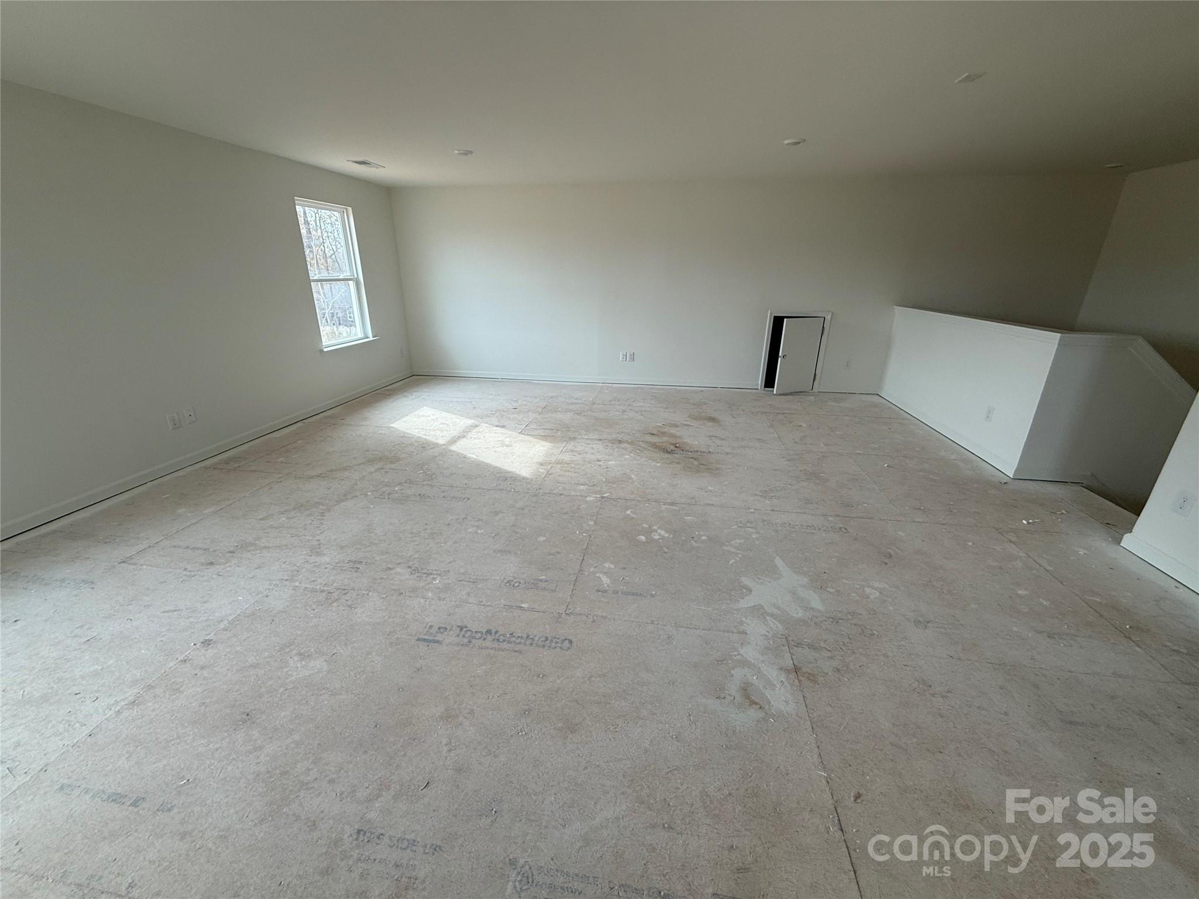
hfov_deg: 102.1
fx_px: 485
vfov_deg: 85.7
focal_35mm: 14
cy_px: 450
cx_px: 600
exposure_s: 1/99
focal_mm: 2.22
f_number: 2.2
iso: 50
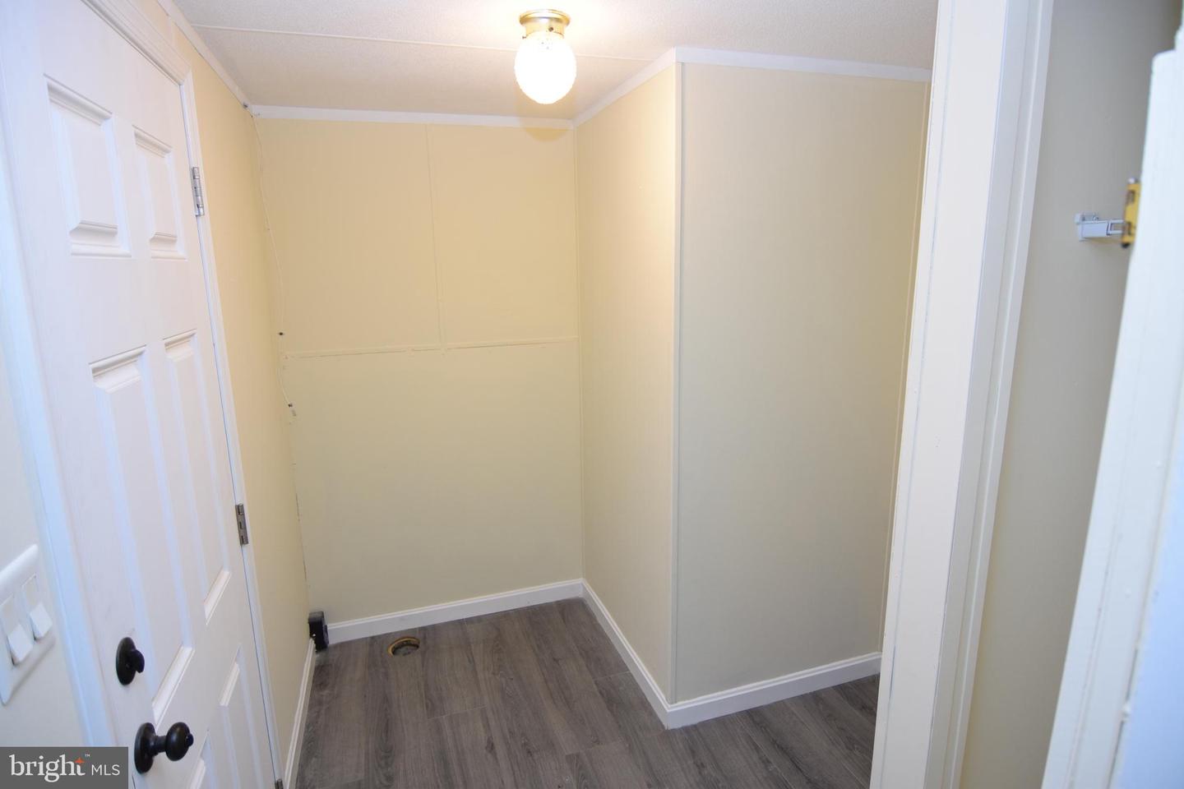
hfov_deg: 90.0
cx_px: 592
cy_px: 394
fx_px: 592
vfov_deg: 67.4
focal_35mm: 18
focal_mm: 12
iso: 720
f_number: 4
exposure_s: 1/60
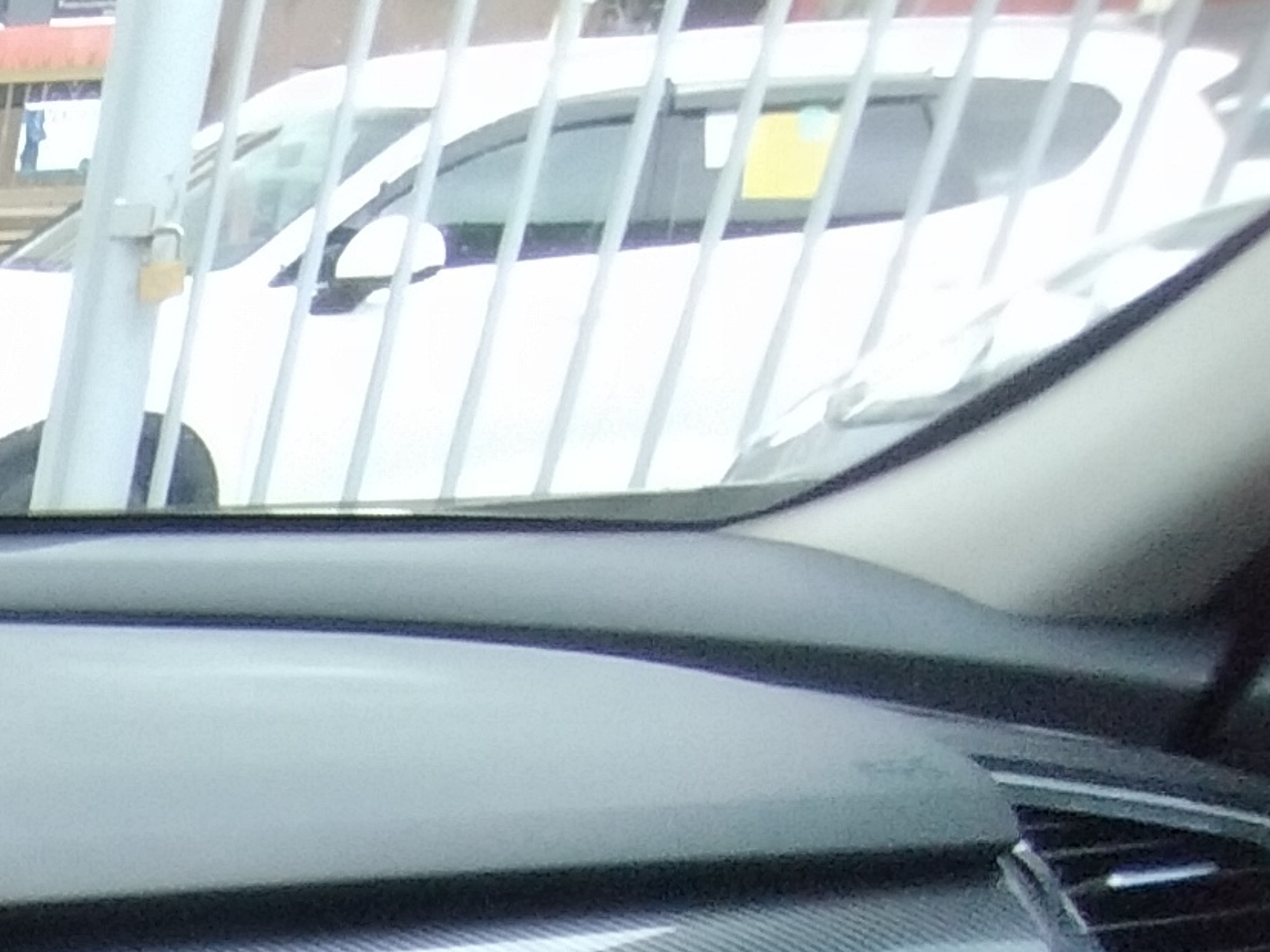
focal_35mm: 63
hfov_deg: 21.7
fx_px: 2312
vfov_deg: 18.2
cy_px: 1740
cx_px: -930
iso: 120
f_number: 2.2
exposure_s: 1/25
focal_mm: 1.65
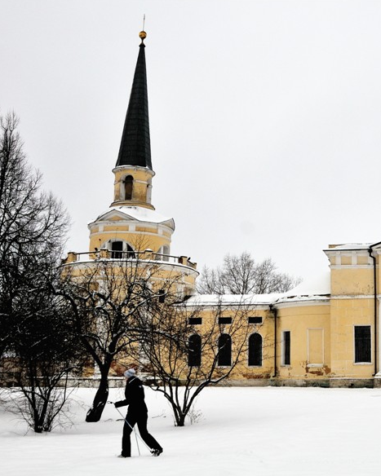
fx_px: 733
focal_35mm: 52
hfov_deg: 28.3
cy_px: 238
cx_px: 323
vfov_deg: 36.0
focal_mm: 24
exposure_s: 1/250
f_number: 6.3
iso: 400
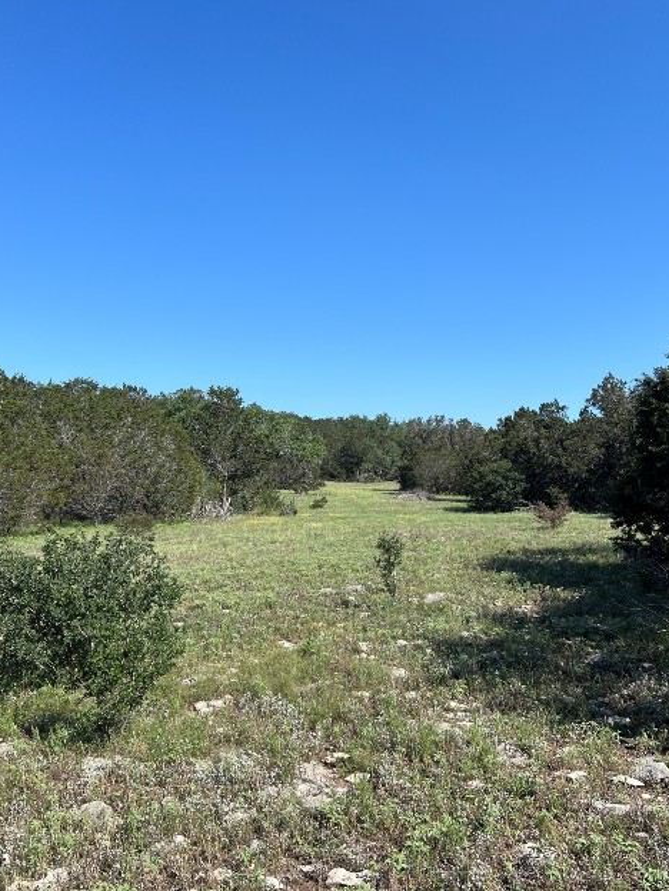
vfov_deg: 56.8
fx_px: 825
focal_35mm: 32
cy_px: 446
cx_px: 357
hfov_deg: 44.1
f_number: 1.5
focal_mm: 5.7
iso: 50
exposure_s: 1/3356
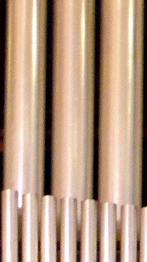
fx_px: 6805
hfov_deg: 1.2
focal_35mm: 981
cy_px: -48
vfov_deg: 2.2
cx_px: 392
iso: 1000
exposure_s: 1/4
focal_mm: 44.8
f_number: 5.6
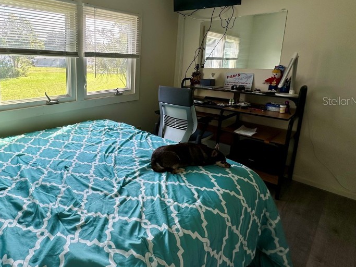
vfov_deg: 62.6
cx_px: 105
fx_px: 216
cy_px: 101
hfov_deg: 75.2
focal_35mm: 21
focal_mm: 2.22
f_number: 2.2
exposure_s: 1/208
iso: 40
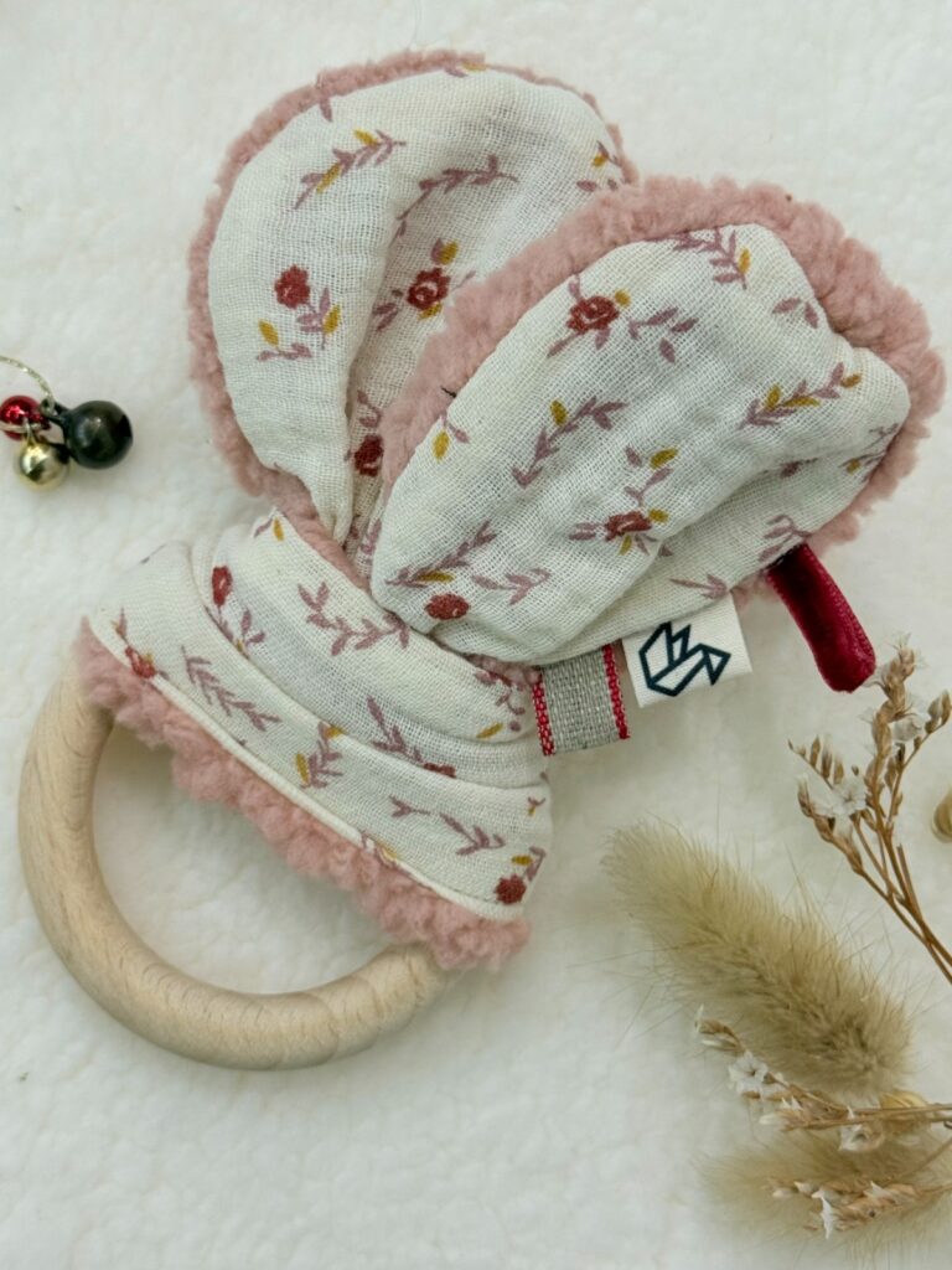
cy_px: 635
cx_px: 476
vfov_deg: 39.7
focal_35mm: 48
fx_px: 1760
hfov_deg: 30.3
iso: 100
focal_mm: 6.76
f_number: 1.78
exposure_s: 1/50
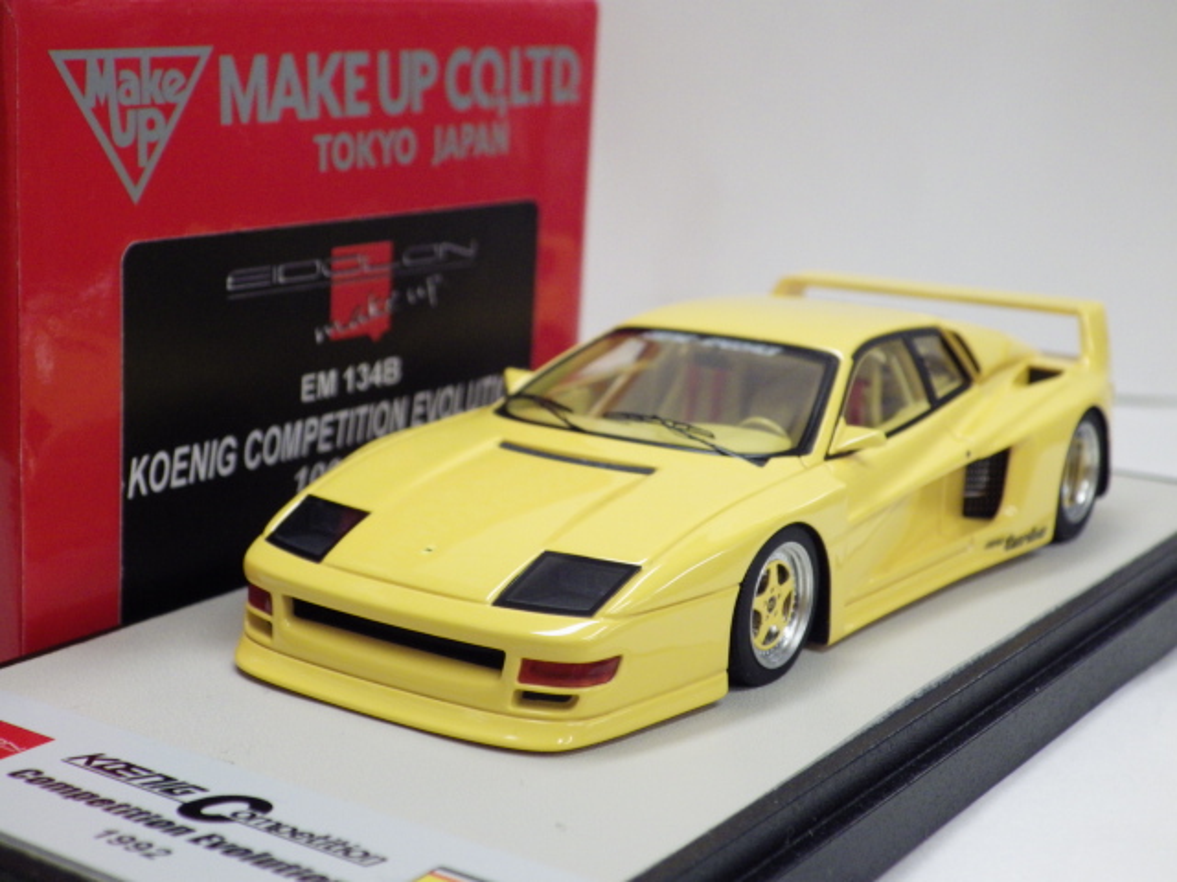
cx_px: 588
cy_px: 441
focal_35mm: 59
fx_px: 2006
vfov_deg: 24.8
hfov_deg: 32.7
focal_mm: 10.7
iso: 500
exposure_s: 1/60
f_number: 4
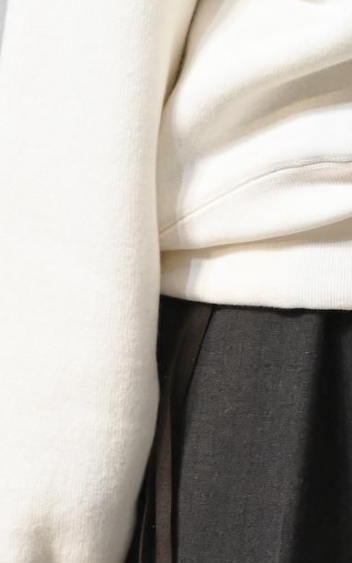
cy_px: 144
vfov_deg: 8.4
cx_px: 448
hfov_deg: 5.2
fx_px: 3821
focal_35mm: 249
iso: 2500
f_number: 4.5
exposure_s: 1/100
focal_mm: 56
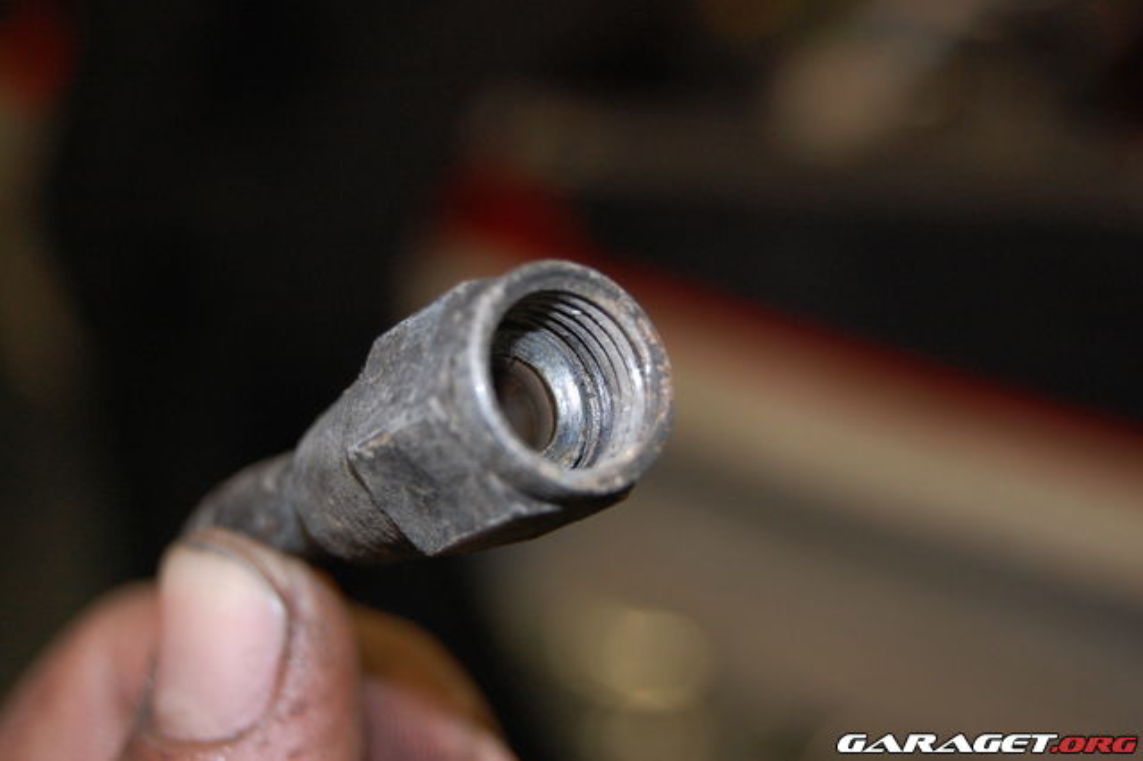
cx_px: 572
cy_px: 380
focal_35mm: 78
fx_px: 2475
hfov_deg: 26.0
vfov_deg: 17.5
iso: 800
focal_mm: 52
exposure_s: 1/60
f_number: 5.6
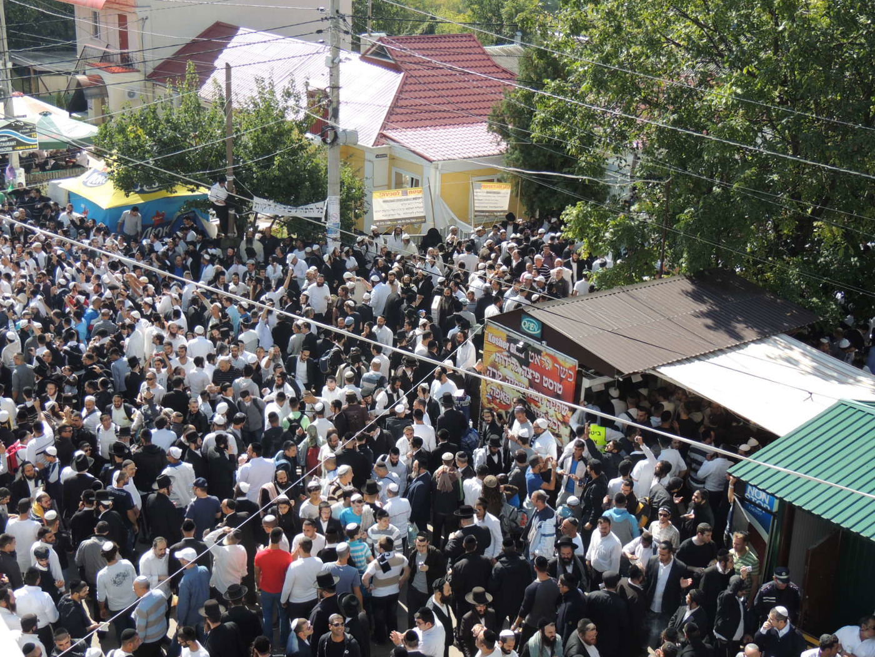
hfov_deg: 40.4
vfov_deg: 30.9
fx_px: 1188
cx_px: 438
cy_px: 328
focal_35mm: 47
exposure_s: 1/400
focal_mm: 8.3
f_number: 3.5
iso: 100
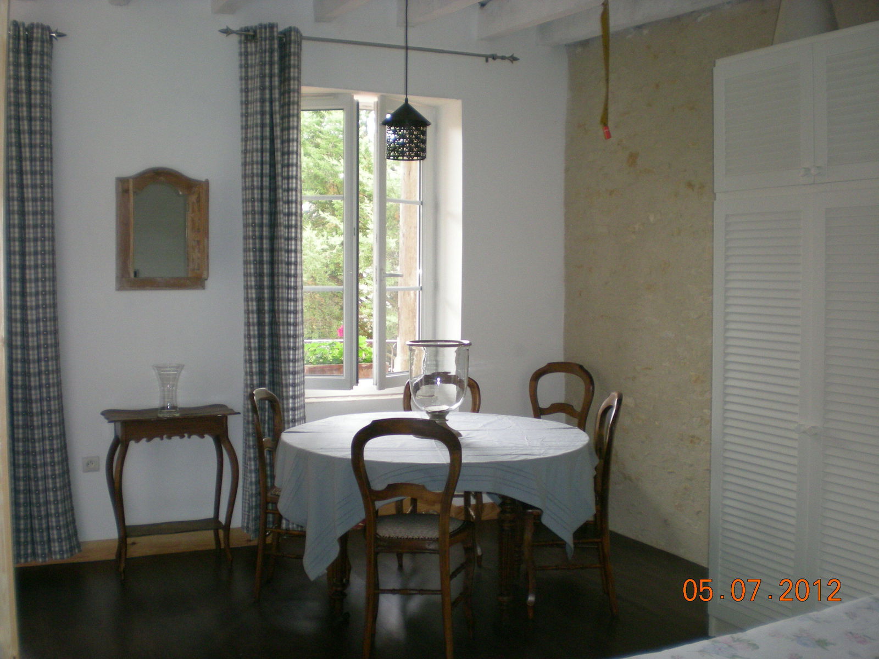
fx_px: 965
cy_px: 330
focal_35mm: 38
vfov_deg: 37.7
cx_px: 440
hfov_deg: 49.0
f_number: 3.1
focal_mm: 6.3
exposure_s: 1/29
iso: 200
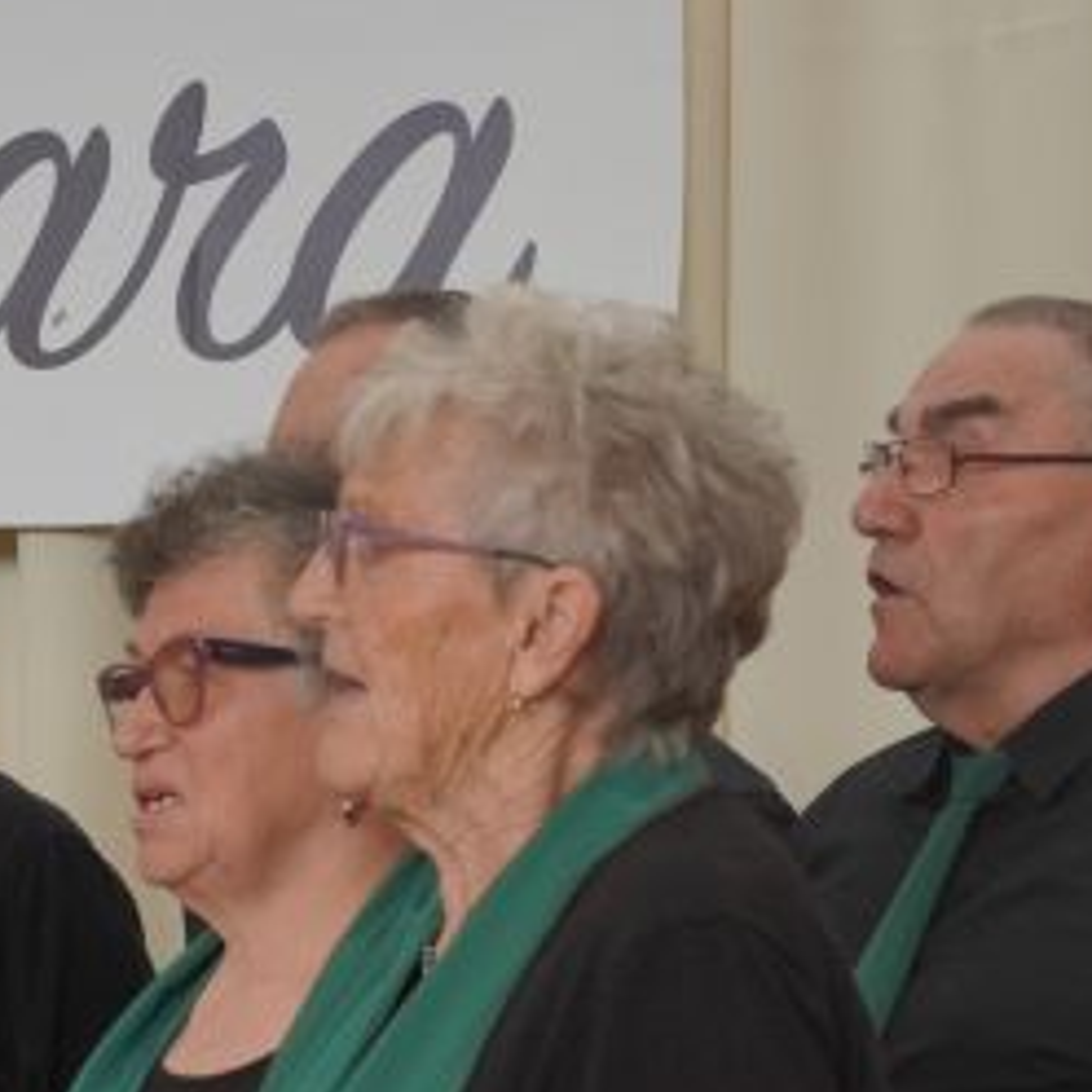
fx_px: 9065
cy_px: 1563
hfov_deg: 6.9
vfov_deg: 6.8
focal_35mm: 254
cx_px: -13
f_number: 4.5
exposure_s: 1/200
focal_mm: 50
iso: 1000
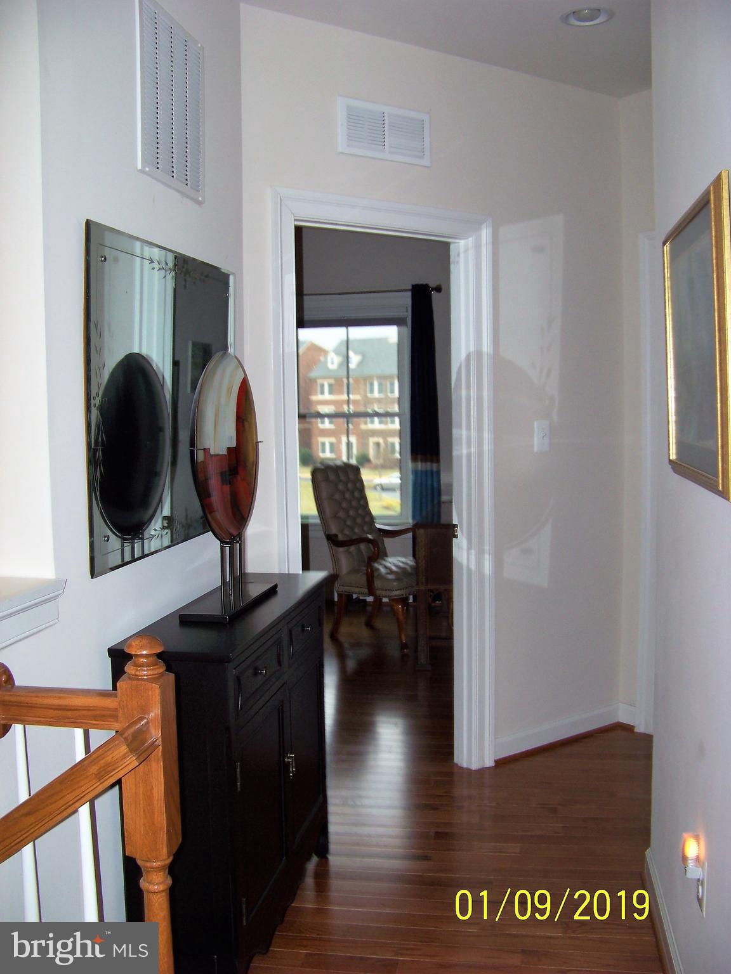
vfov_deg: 51.4
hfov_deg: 39.7
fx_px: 1014
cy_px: 487
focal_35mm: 36
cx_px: 366
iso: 64
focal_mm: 5.85
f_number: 2.8
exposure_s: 1/30
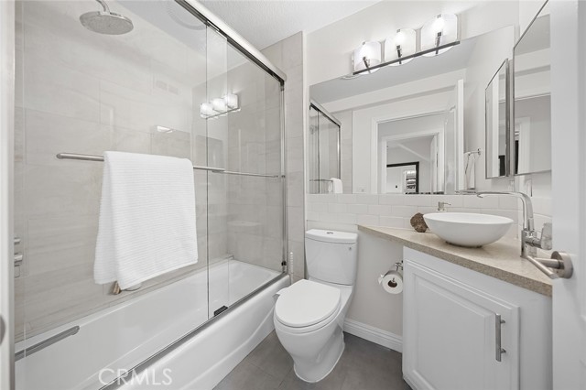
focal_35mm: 12
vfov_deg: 89.9
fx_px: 195
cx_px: 293
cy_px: 195
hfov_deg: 112.6
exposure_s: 1/5
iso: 1000
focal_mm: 12
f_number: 5
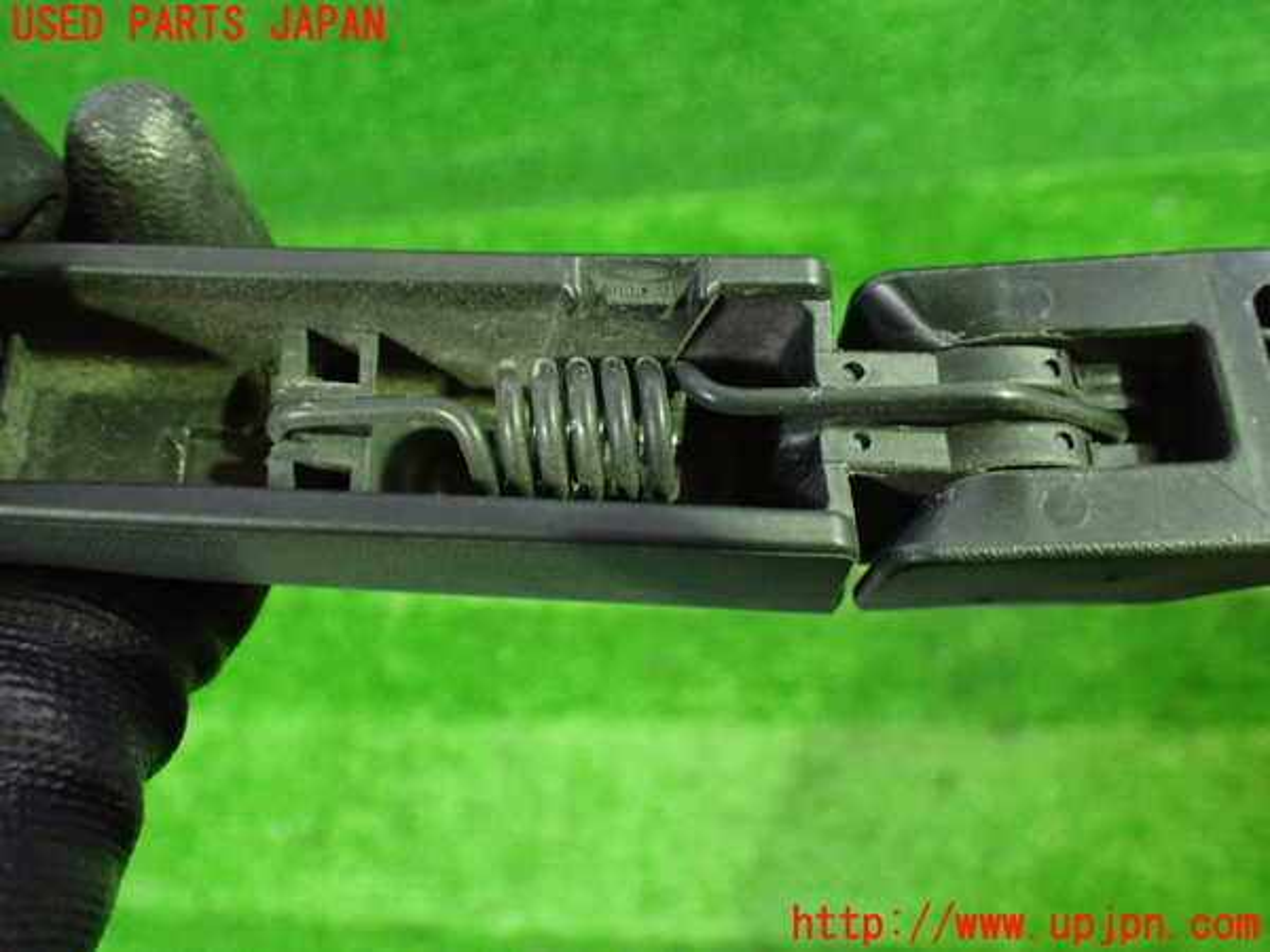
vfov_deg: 46.8
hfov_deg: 60.0
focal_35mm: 30
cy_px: 476
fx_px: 1101
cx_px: 635
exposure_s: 1/30
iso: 1000
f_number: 2.3
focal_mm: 5.4
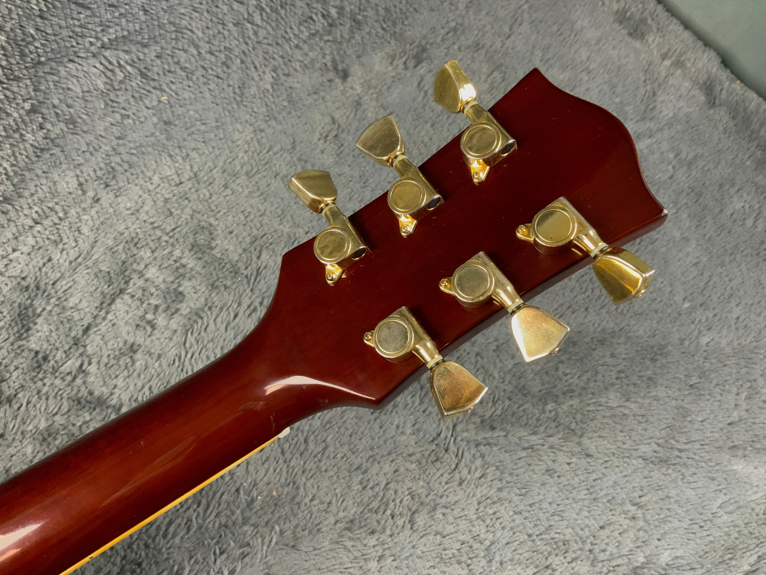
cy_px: 288
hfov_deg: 61.7
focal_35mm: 29
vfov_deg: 48.2
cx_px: 383
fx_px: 642
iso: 200
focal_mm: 3
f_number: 1.8
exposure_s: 1/60
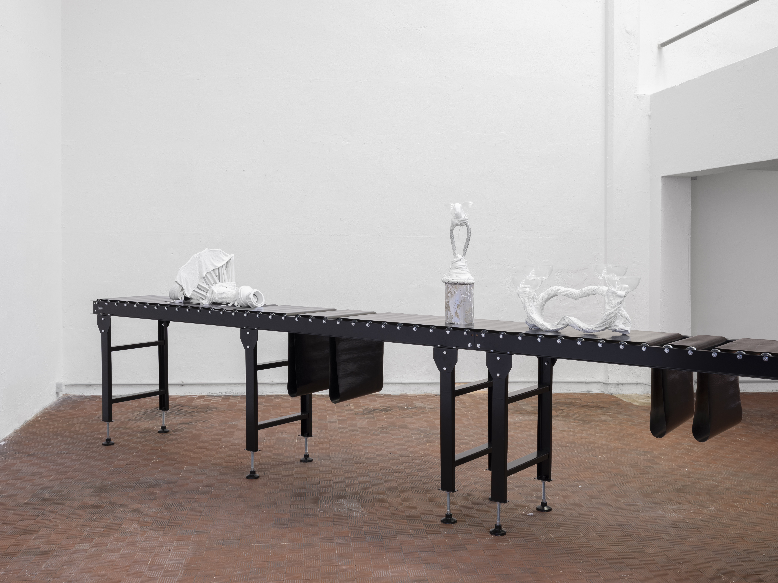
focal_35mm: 39
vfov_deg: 36.8
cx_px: 389
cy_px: 292
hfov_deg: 47.9
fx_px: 877
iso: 100
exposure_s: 2.5
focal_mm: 49.1
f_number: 13
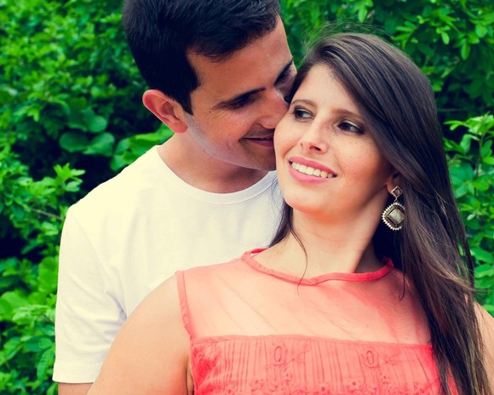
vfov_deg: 22.5
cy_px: 208
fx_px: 994
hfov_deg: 27.9
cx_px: 224
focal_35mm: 68
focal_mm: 35
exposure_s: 1/200
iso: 100
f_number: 5
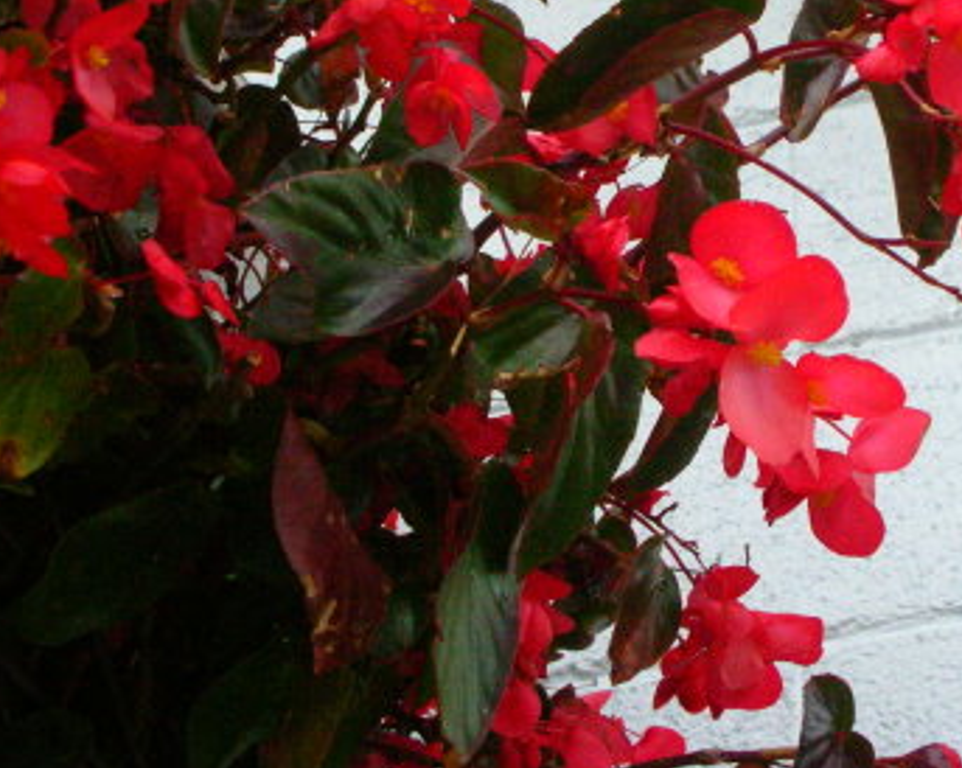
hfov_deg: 21.8
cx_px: 718
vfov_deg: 17.5
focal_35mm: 87
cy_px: 171
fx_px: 2476
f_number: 3.7
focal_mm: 8.8
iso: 400
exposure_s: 1/350
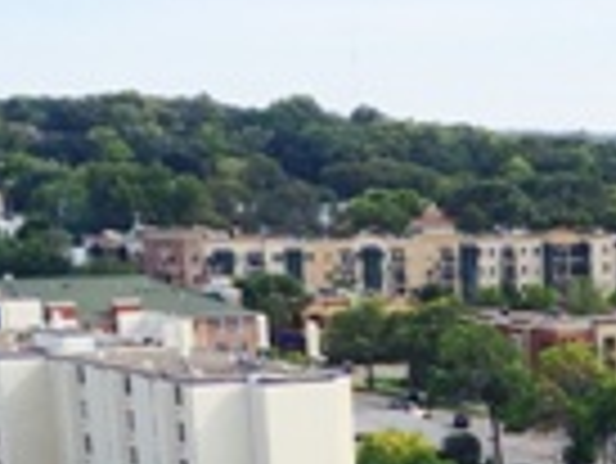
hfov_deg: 14.1
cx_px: 796
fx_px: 2387
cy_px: 966
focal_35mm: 134
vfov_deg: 10.1
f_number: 2.2
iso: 32
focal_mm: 4.12
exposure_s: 1/394
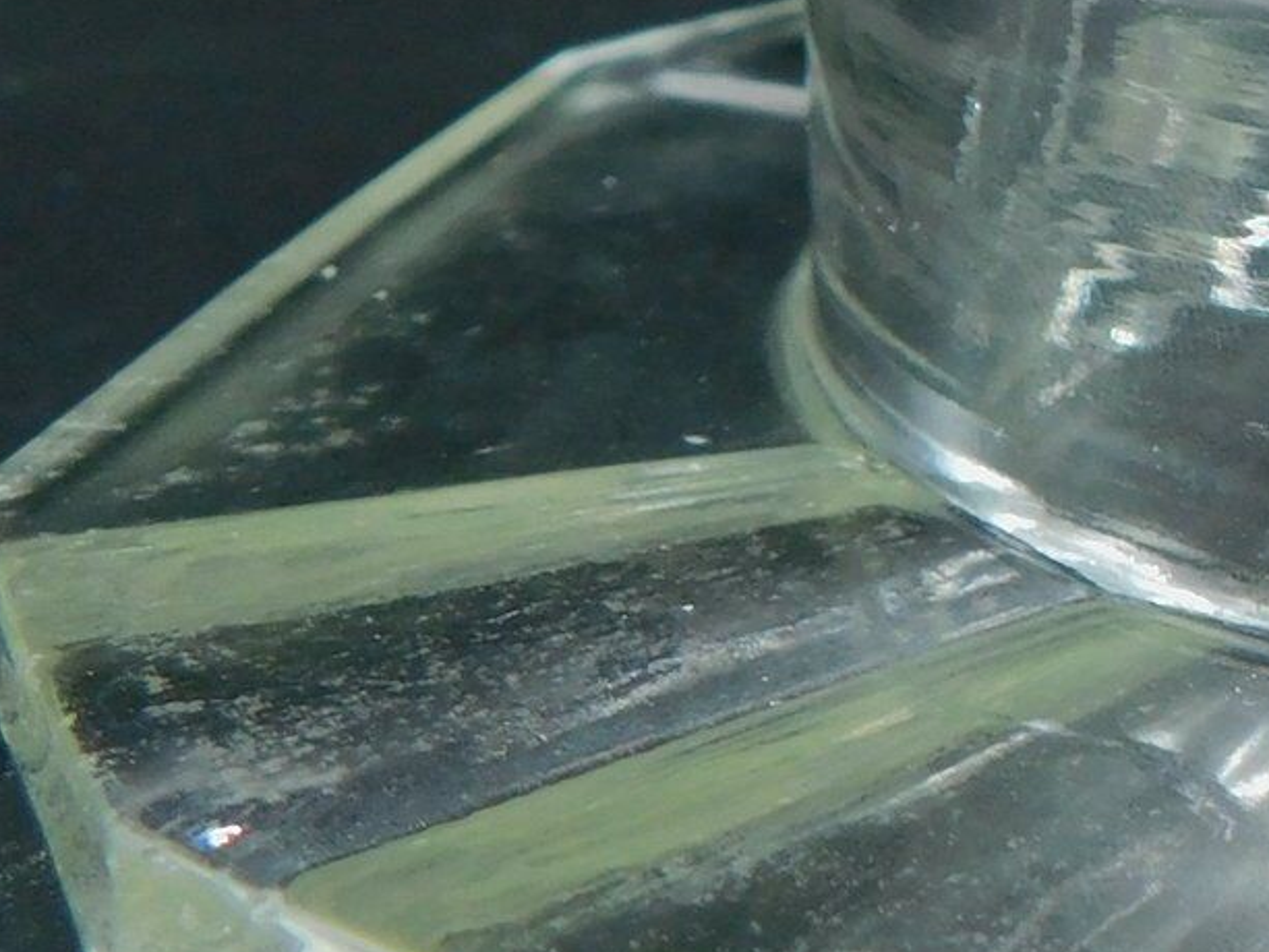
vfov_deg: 18.4
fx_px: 2933
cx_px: 1943
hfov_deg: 20.6
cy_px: 317
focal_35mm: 80
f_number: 3
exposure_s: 1/60
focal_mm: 4
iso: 125
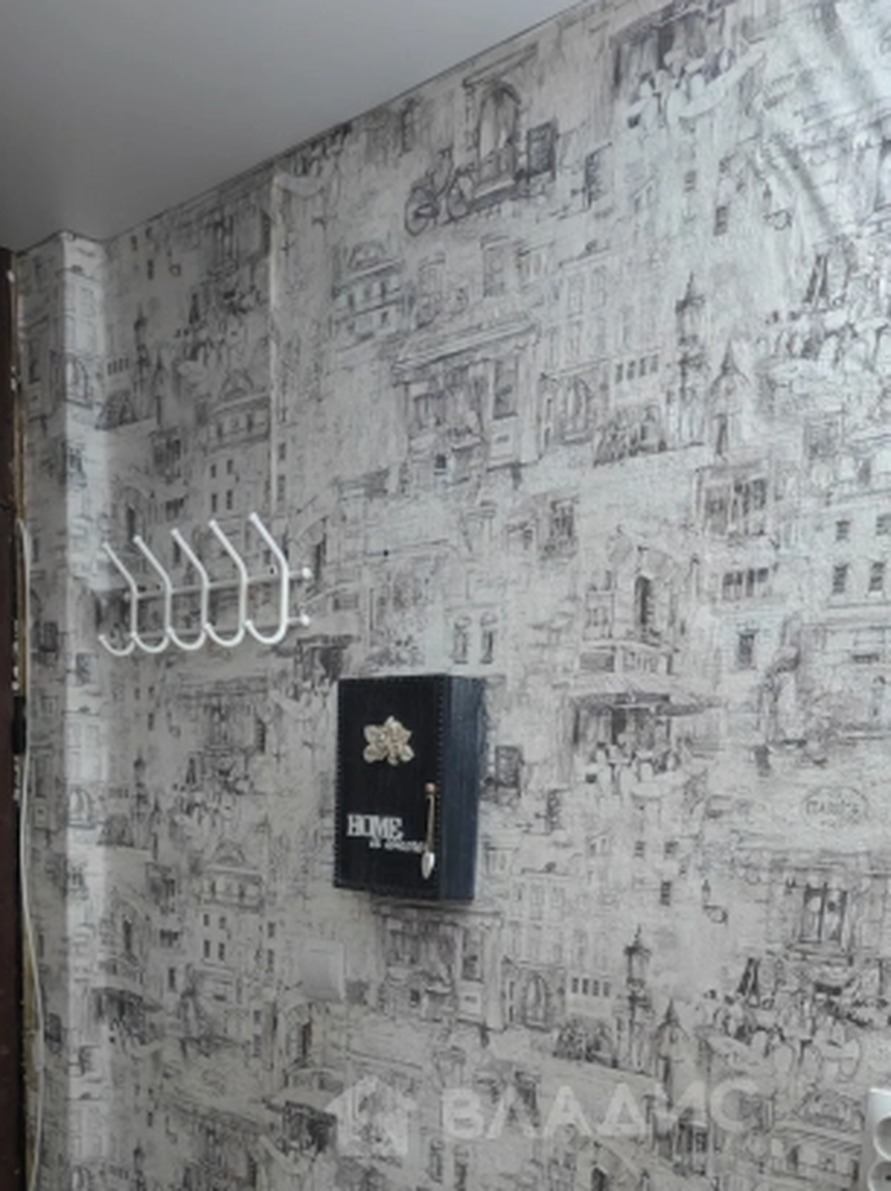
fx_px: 1272
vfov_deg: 44.8
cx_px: 544
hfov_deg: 38.4
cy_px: 1109
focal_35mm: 37
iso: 100
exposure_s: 1/50
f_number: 2.2
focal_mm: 2.16
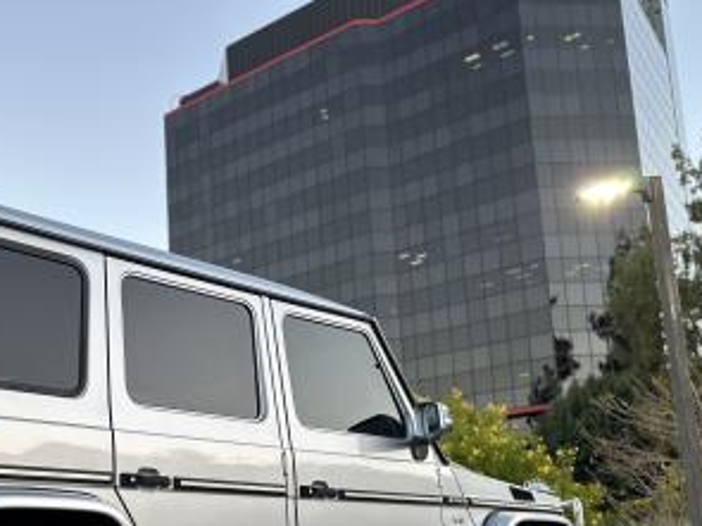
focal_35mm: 41
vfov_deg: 33.7
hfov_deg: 43.8
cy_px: 445
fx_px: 831
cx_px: 148
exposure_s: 1/147
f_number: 1.78
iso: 64
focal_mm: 6.86
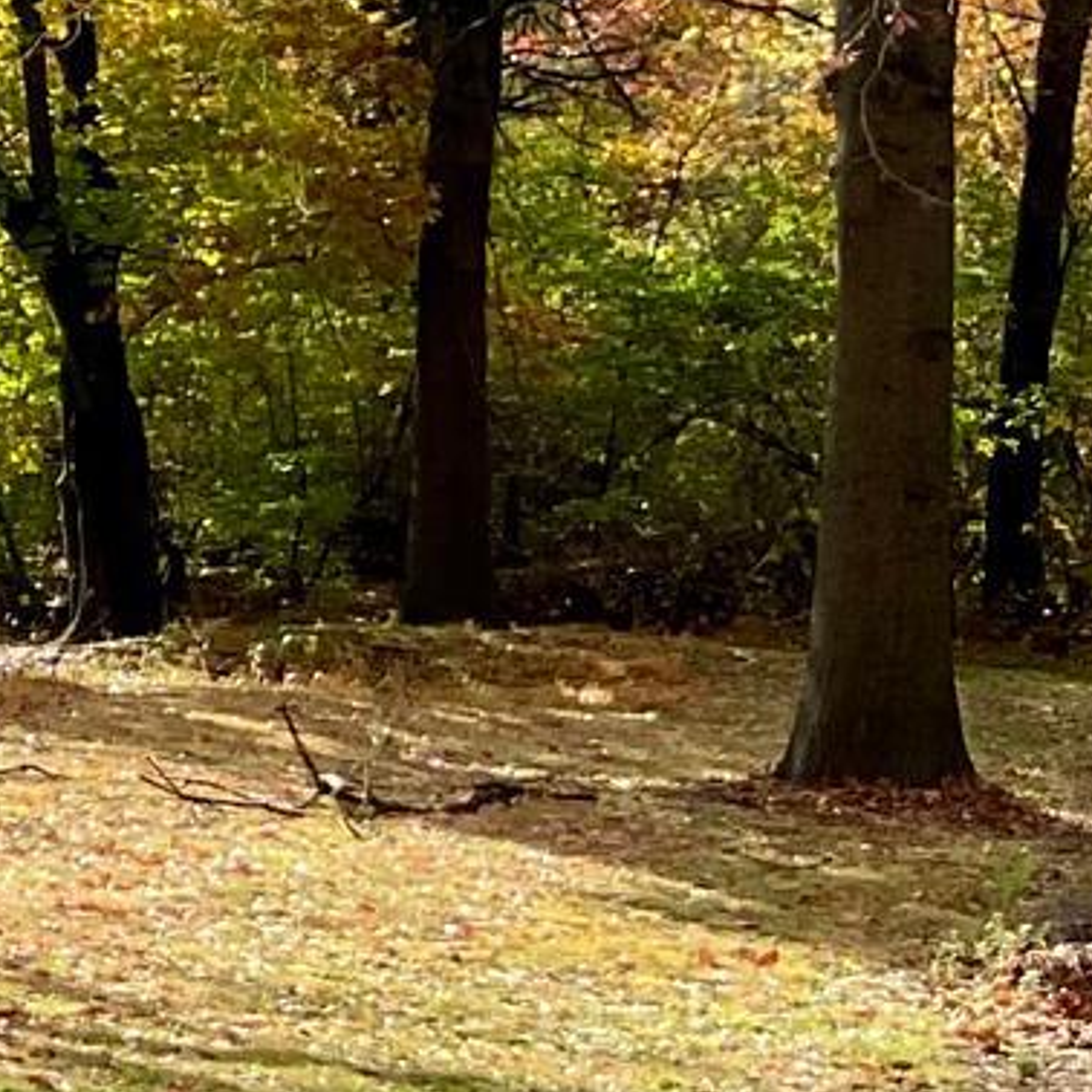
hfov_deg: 10.6
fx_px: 4961
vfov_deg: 12.6
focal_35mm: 139
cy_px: 520
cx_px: -1635
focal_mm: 3
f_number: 1.8
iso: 16
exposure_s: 1/642
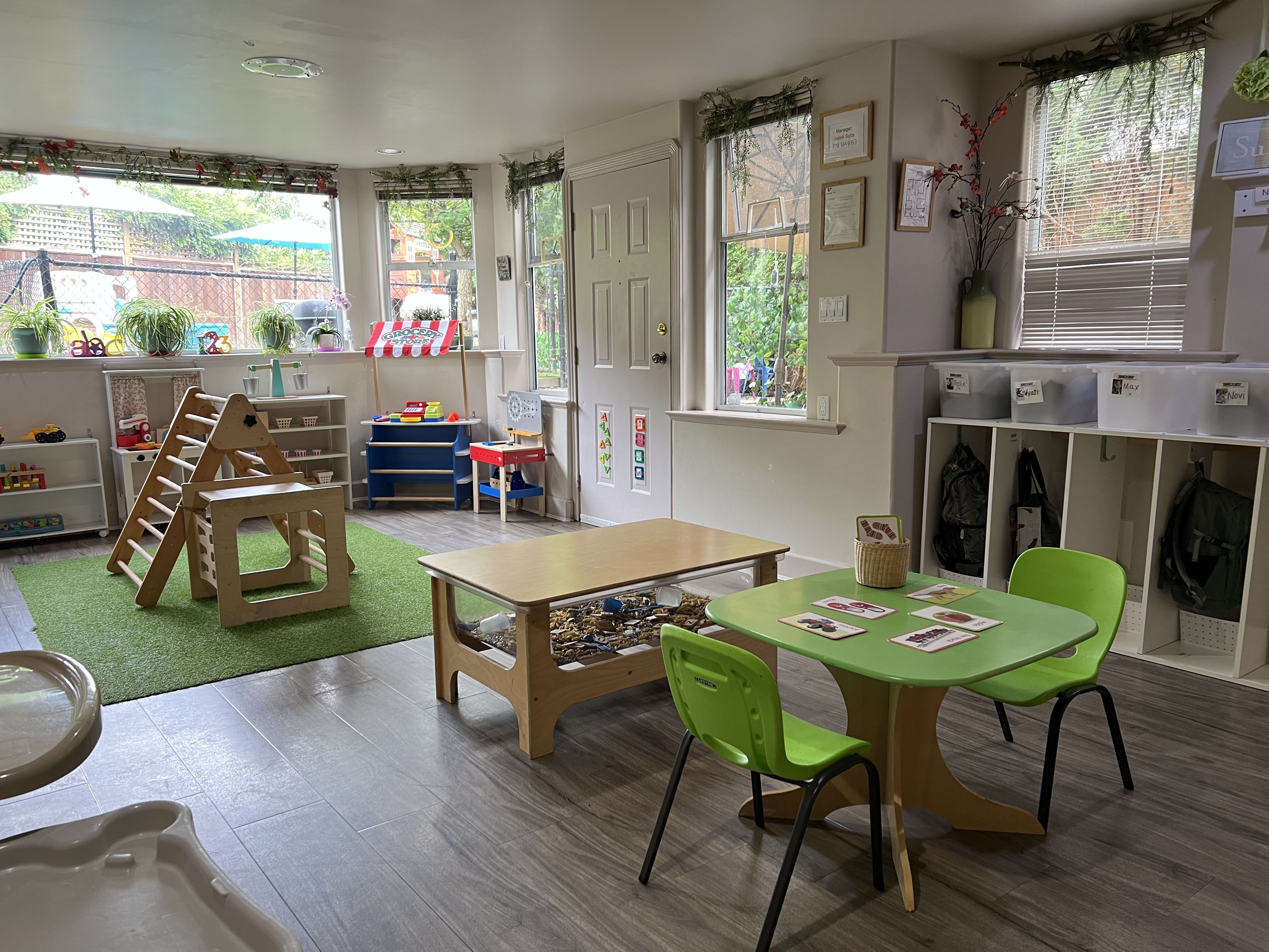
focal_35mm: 26
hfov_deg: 67.3
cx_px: 634
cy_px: 476
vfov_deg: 53.1
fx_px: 953
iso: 125
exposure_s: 1/60
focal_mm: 5.7
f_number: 1.5
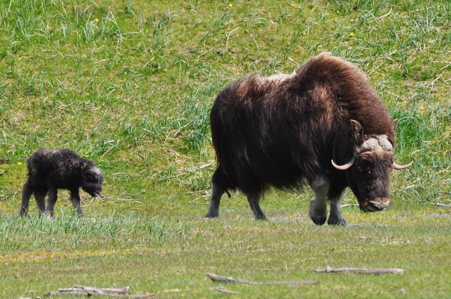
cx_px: 226
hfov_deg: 4.6
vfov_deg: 3.0
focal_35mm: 450
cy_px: 150
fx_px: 5631
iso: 200
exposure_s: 1/250
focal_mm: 300
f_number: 10
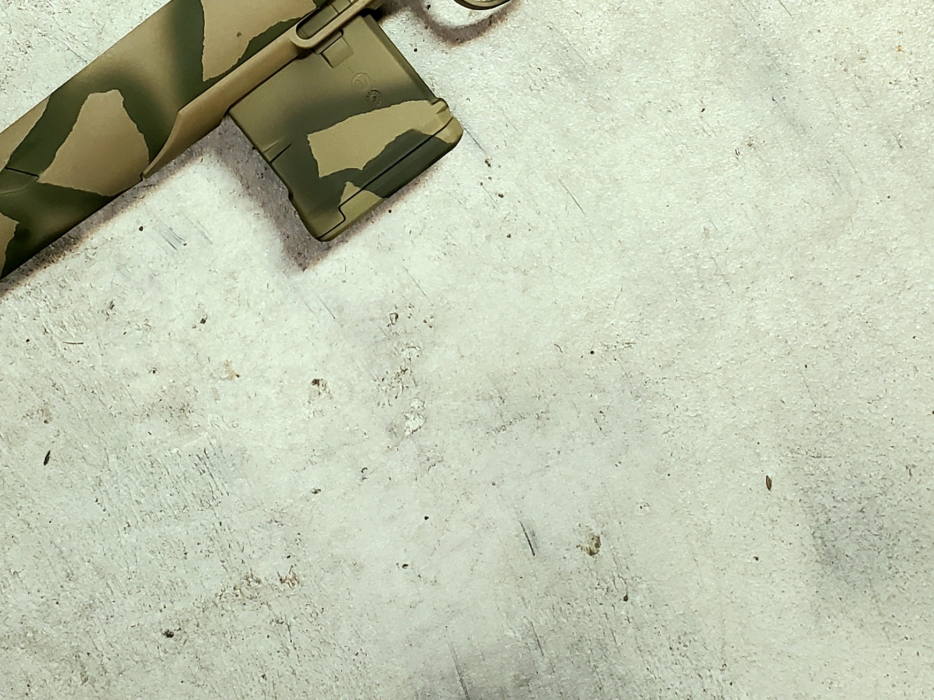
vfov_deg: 23.4
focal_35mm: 60
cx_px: 353
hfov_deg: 32.0
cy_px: 6
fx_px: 1619
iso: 200
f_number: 2.4
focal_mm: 4.3
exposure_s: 1/60.2
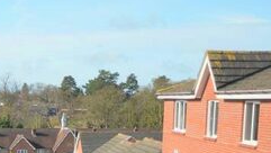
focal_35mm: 91
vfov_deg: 12.9
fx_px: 654
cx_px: -1
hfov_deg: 22.5
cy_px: 200
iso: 200
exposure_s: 1/200
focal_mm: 20
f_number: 7.1
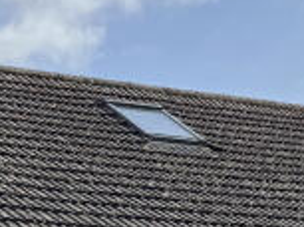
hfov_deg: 12.3
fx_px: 1411
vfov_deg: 9.0
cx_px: 236
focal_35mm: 161
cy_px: 327
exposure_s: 1/6410
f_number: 1.78
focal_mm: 6.76
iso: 80
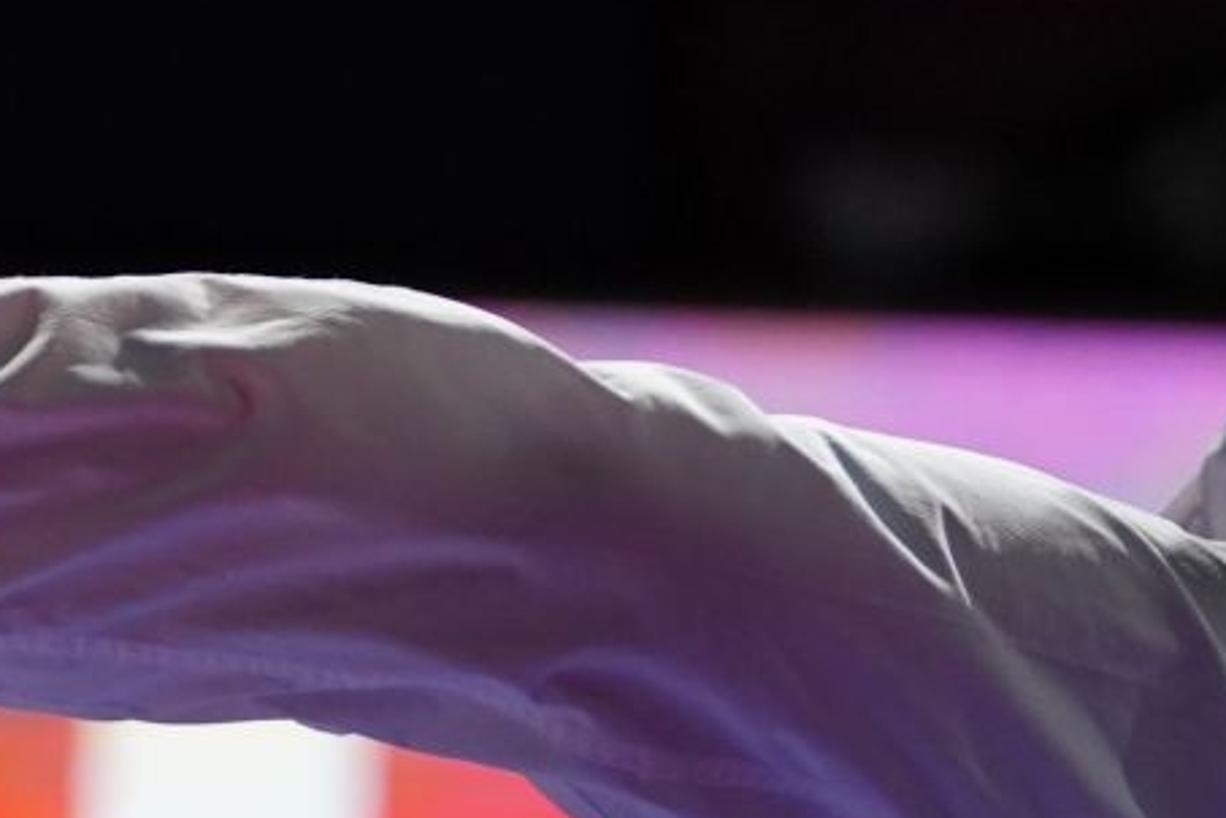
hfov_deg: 3.2
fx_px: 21930
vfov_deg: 2.1
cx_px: 622
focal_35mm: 644
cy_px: 393
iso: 2500
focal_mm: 162
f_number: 2.8
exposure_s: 1/1000
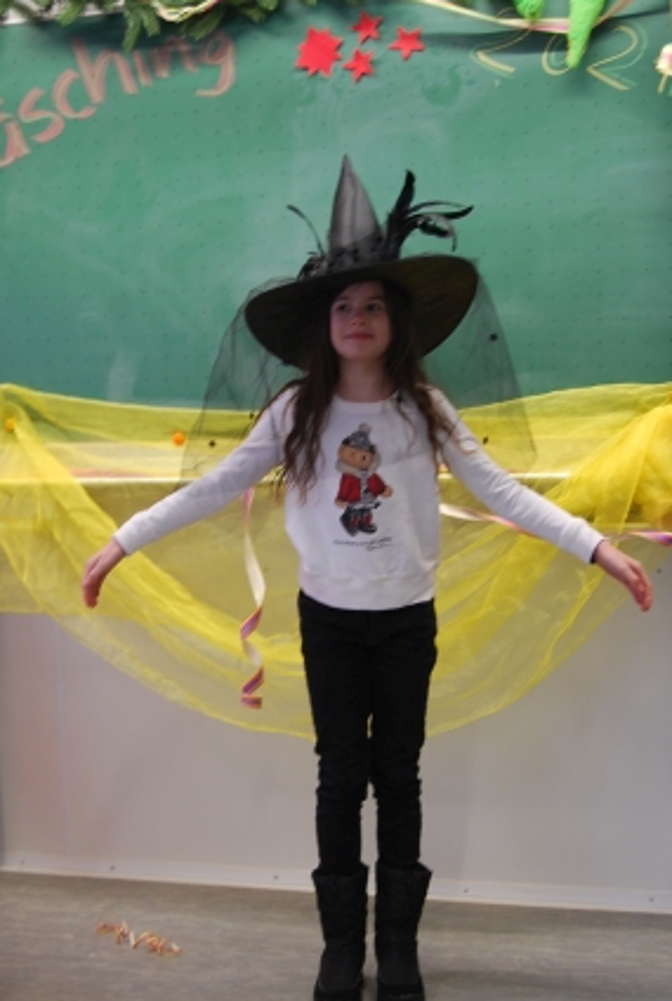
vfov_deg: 35.9
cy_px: 528
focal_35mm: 56
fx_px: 1548
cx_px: 334
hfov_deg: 24.5
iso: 280
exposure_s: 1/30
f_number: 4.8
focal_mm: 35
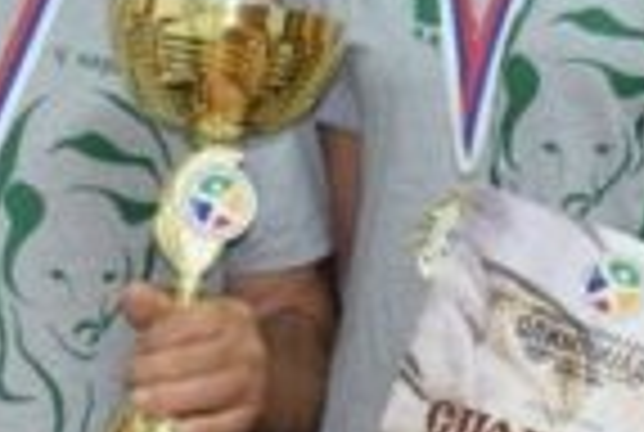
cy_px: 18
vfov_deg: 6.8
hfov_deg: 10.1
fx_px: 3603
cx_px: -9
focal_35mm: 201
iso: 800
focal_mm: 24
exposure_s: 1/80
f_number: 4.5
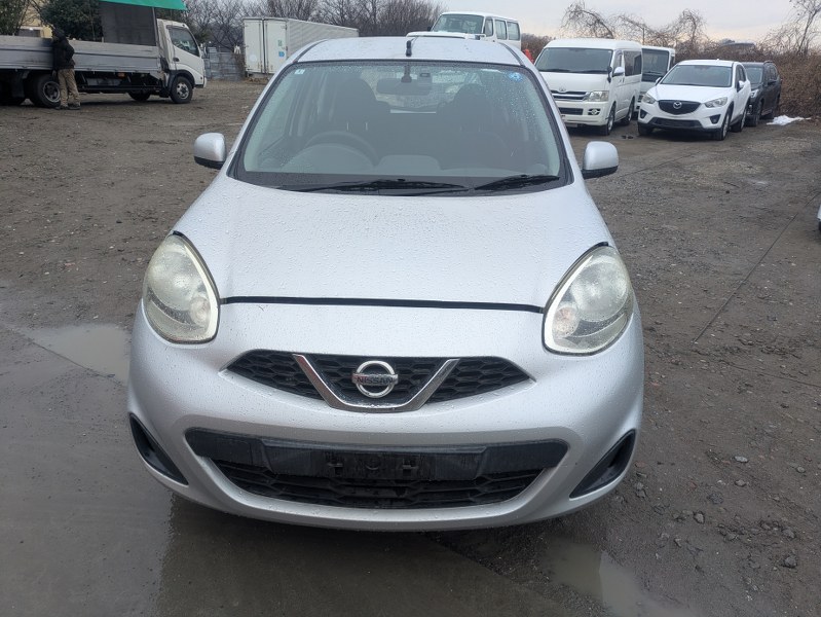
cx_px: 410
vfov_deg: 54.9
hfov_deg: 69.4
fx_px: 593
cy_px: 308
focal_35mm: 25
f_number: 1.89
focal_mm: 5.43
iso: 67
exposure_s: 1/380
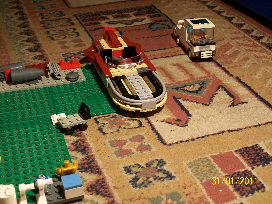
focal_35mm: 56
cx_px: 136
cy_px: 102
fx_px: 440
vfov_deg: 26.1
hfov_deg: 34.3
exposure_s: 1/15
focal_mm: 9.4
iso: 160
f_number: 3.4
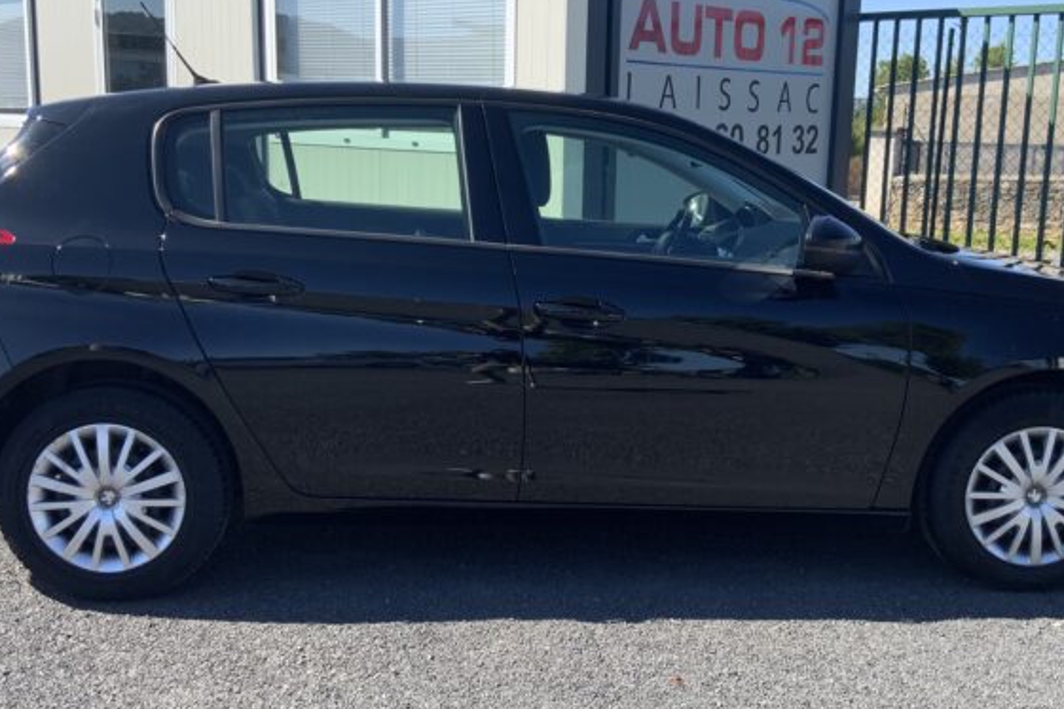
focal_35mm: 43
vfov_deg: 31.2
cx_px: 578
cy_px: 373
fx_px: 1271
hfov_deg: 45.4
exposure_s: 1/842
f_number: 1.8
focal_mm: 3
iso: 16
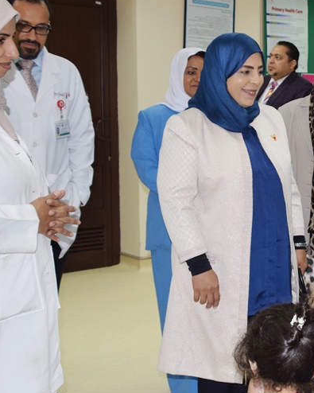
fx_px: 813
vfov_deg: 27.1
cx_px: 366
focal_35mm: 70
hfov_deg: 20.6
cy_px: 178
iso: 800
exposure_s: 1/80
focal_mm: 24
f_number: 4.5
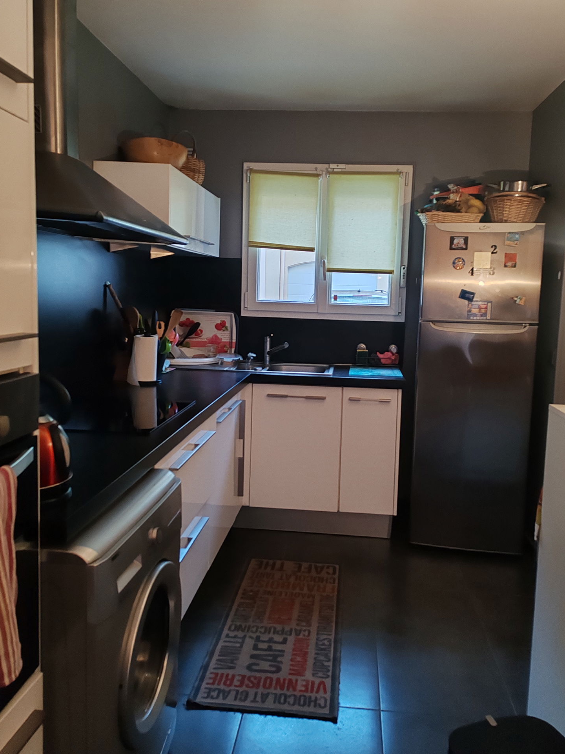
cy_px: 356
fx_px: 653
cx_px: 305
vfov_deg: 59.9
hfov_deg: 46.8
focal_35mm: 30
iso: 1000
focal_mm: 6.12
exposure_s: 1/50
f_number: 1.9
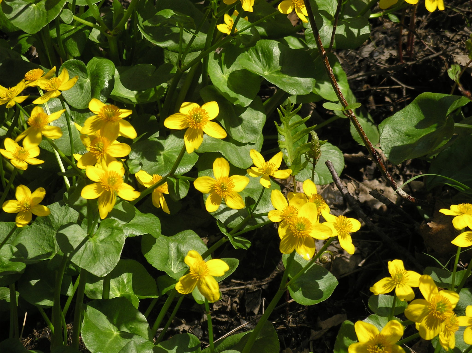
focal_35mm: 187
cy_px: 176
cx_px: 236
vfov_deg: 7.9
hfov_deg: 10.6
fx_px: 2547
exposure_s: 1/606
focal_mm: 39
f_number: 5
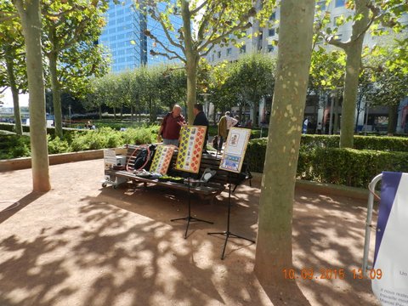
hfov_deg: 73.9
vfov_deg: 58.9
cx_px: 204
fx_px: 271
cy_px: 153
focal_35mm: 23
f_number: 3.4
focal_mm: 4
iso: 160
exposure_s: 1/640
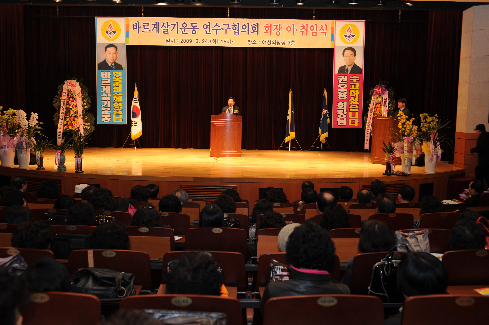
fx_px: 516
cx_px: 244
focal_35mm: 38
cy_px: 162
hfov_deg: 50.7
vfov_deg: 35.0
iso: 400
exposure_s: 1/50
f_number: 5.6
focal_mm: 38
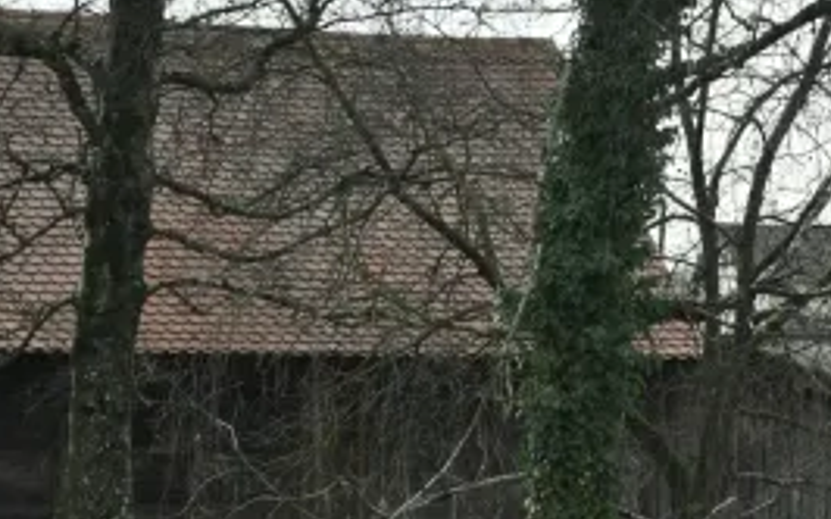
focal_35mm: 166
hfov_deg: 12.6
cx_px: 644
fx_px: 3758
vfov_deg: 7.9
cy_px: 317
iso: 640
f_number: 10
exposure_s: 1/500
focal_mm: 38
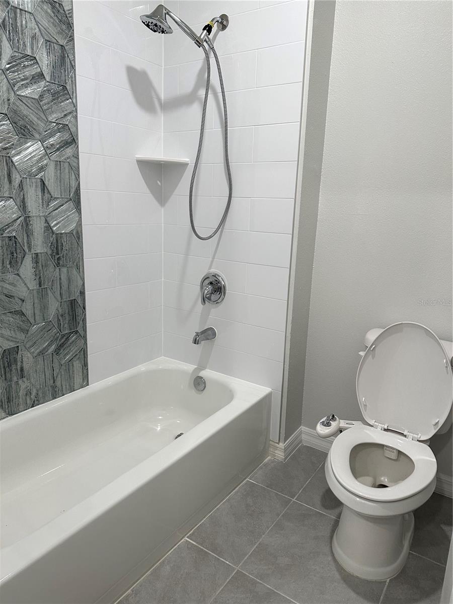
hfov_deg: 56.8
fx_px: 419
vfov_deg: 71.6
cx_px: 226
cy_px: 302
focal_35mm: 24
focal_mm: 6.86
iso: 160
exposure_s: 1/120
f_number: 1.78
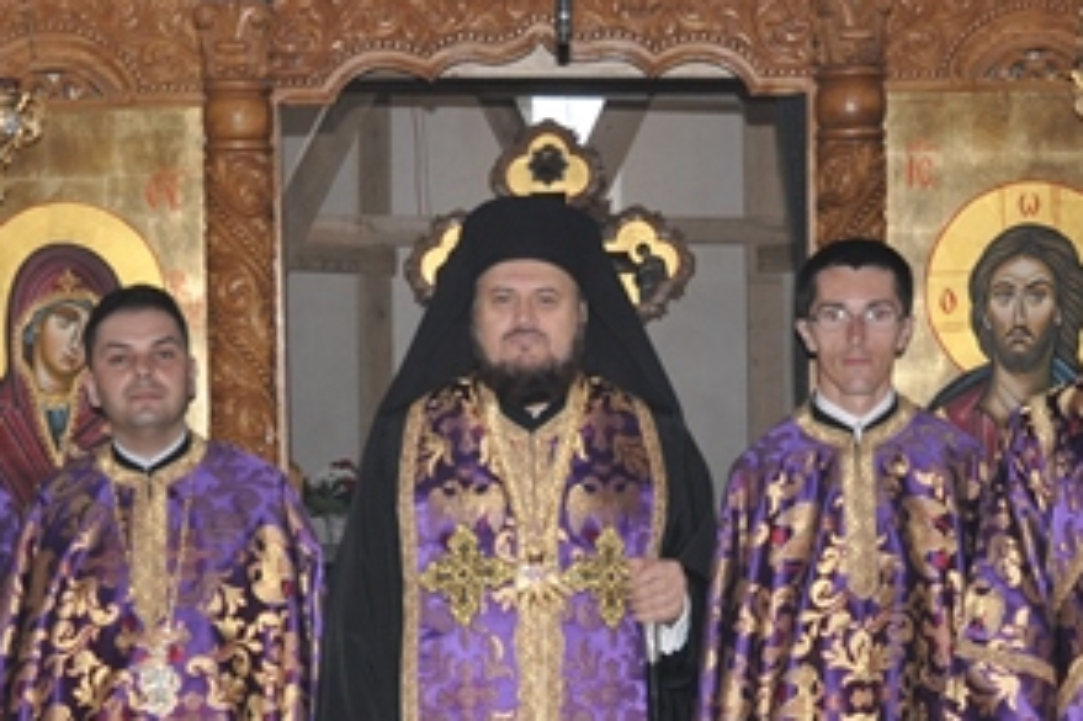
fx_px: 2165
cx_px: 469
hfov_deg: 28.1
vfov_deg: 18.5
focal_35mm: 72
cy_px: 671
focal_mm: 22
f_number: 3.8
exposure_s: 1/60
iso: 800
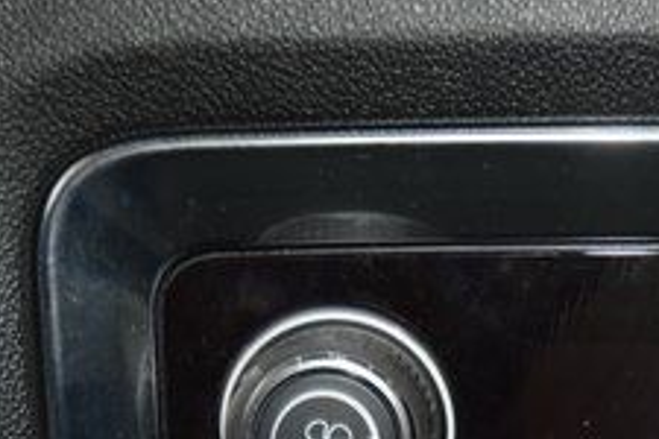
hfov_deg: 13.9
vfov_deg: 9.3
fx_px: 2654
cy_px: 552
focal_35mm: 145
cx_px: 694
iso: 640
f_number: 4
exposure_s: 1/8
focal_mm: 34
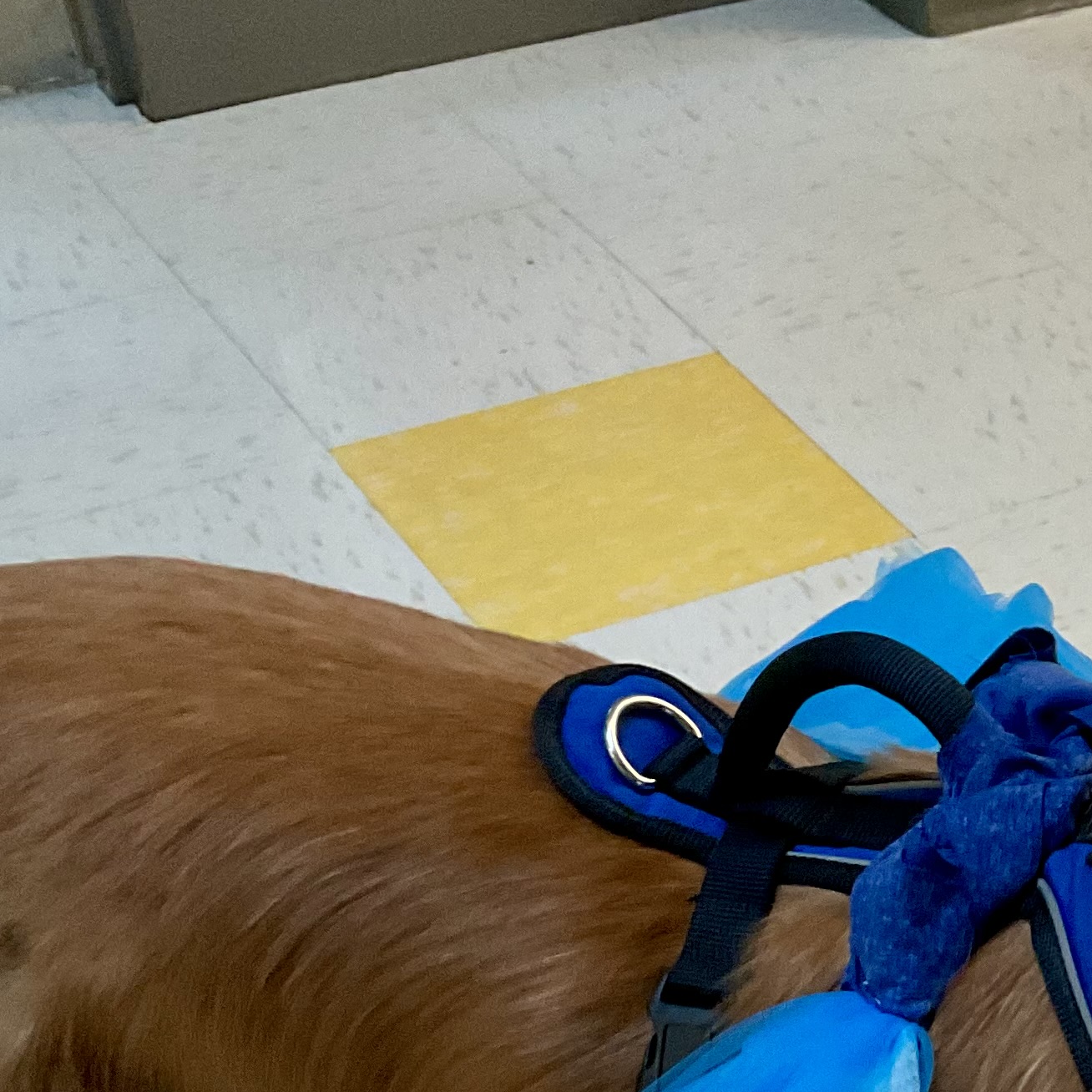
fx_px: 2820
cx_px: 1389
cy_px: 1243
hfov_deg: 20.2
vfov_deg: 20.7
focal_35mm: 79
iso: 100
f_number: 1.8
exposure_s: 1/60
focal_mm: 3
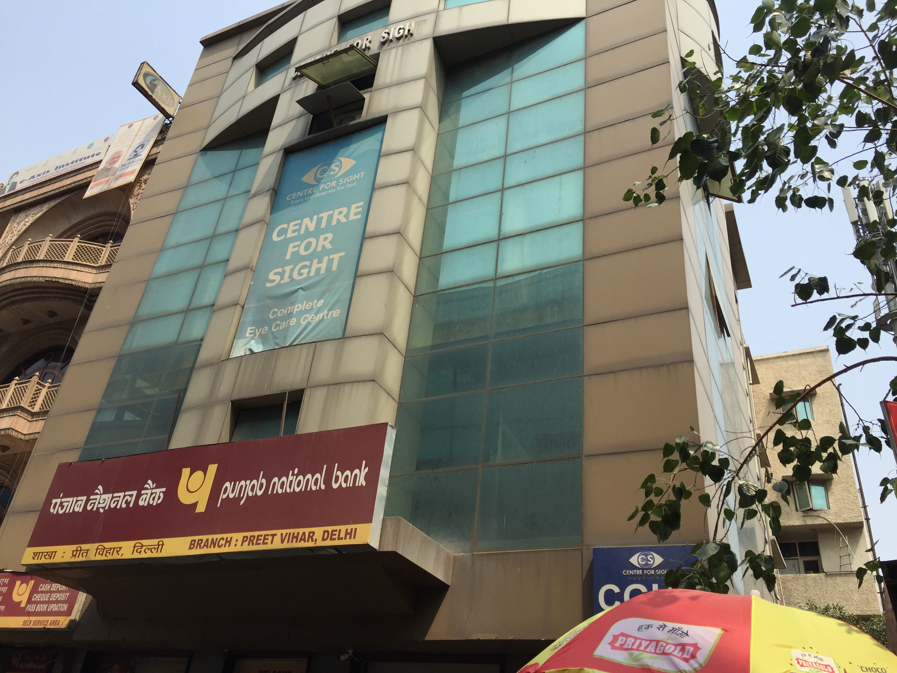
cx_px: 448
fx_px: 751
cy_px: 336
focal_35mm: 29
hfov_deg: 61.7
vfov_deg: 48.2
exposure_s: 1/1582
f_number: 2.2
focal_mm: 4.15
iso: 32
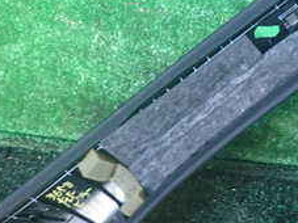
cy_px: 35
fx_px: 568
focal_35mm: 66
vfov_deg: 21.9
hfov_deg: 27.8
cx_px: 293
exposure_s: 1/30
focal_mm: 4.5
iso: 250
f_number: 2
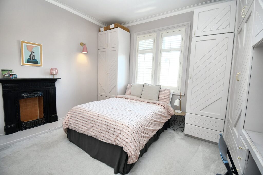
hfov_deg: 100.4
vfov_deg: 77.3
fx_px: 110
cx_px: 132
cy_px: 88
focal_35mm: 15
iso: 800
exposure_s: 1/60
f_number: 4.5
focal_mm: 10
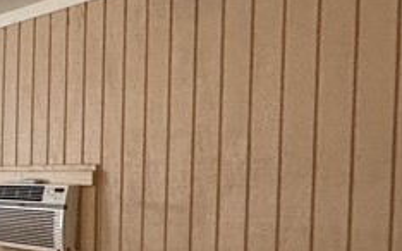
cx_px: -347
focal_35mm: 65
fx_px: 712
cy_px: 186
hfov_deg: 20.5
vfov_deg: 19.9
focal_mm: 2.22
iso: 200
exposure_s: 1/120
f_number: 2.2
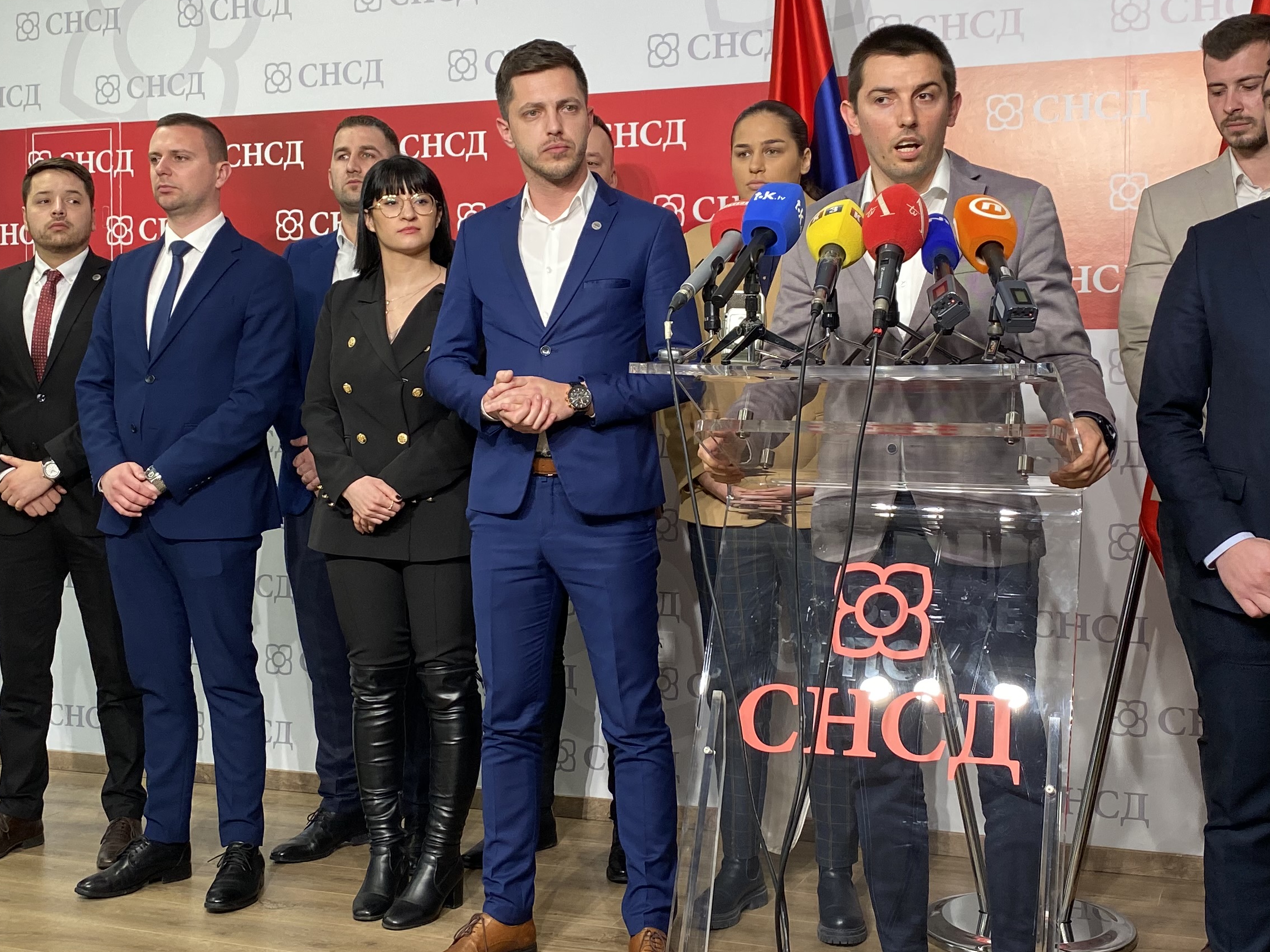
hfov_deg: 41.2
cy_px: 416
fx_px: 1688
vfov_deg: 31.5
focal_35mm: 46
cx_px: 634
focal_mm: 4.25
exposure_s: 1/100
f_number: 1.8
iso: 64
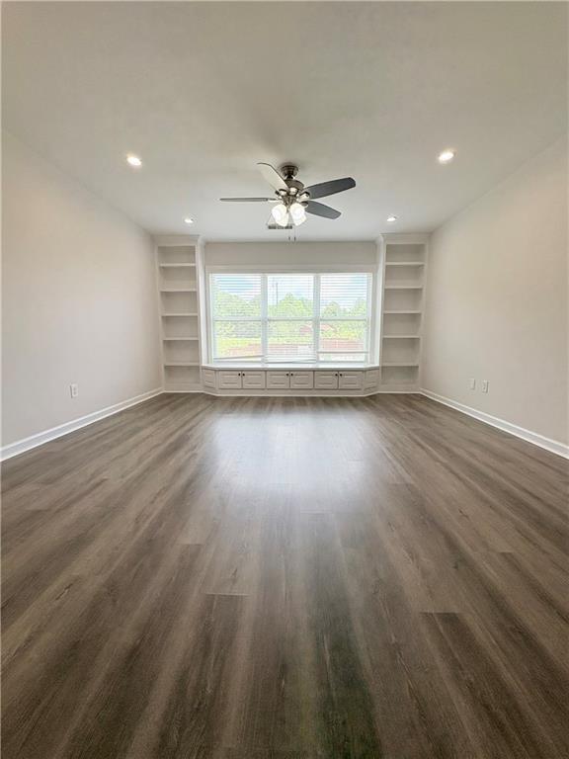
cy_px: 380
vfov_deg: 102.1
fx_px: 307
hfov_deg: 85.7
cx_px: 284
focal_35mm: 14
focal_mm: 2.22
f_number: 2.2
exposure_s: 1/268
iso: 50
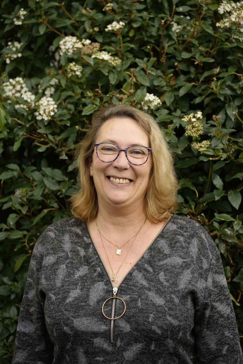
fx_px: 861
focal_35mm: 85
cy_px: 182
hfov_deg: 16.1
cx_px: 122
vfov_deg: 23.9
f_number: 4
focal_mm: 85
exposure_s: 1/200
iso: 100
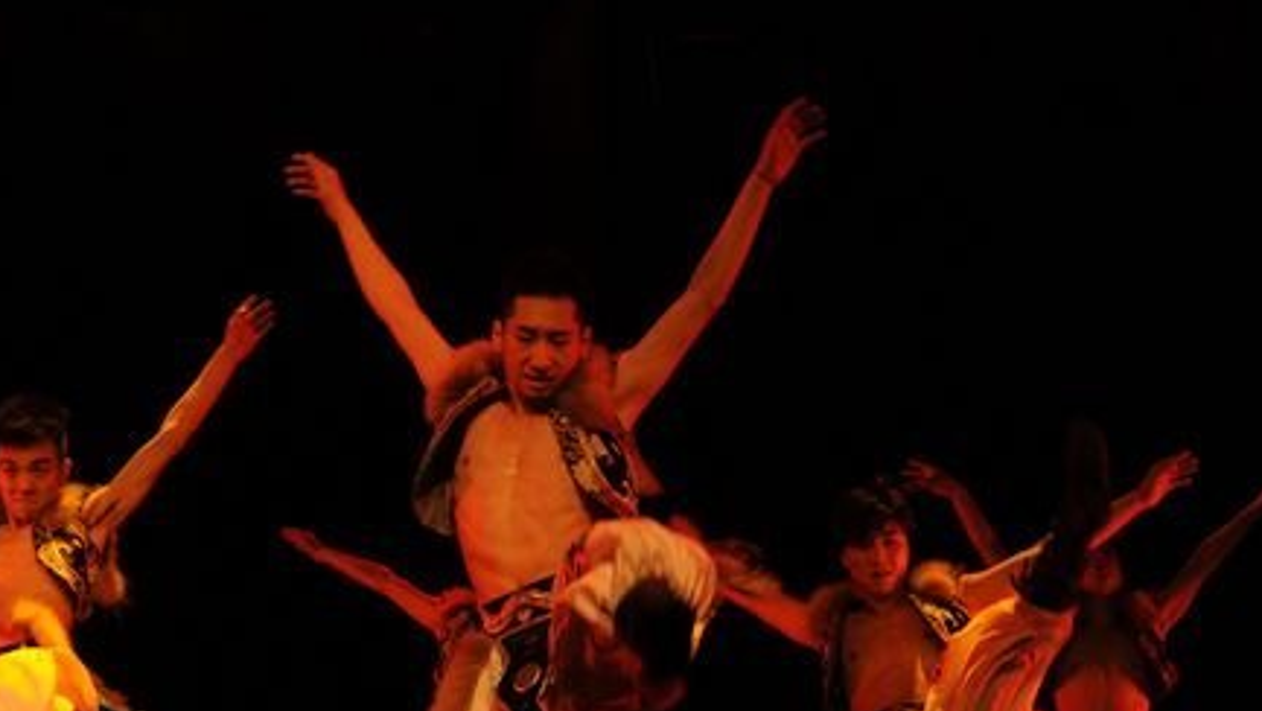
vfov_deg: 13.7
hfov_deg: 24.1
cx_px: 495
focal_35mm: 88
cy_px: 504
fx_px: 2946
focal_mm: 52
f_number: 8
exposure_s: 1/160
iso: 800
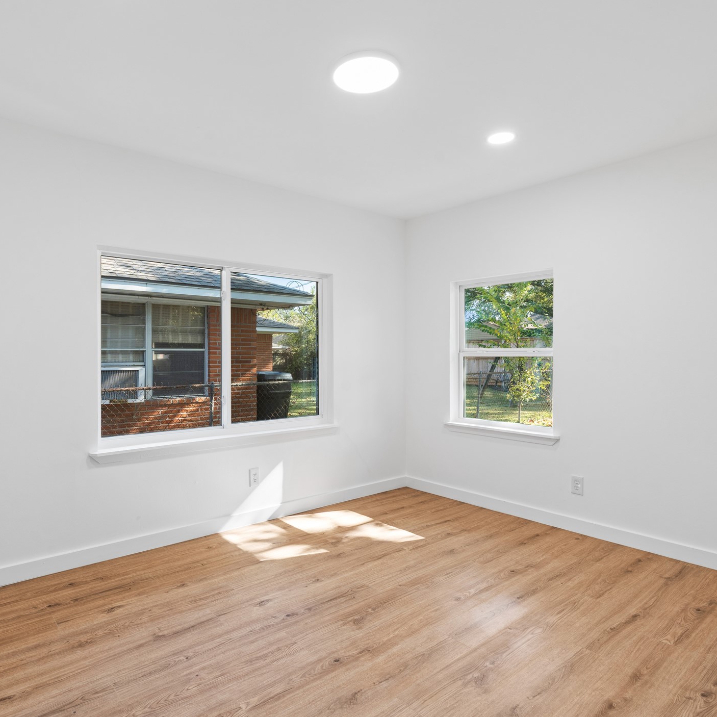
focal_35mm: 21
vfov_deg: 72.1
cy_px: 356
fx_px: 492
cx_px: 314
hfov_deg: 71.9
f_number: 9
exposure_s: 1/1.67
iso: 200
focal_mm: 16
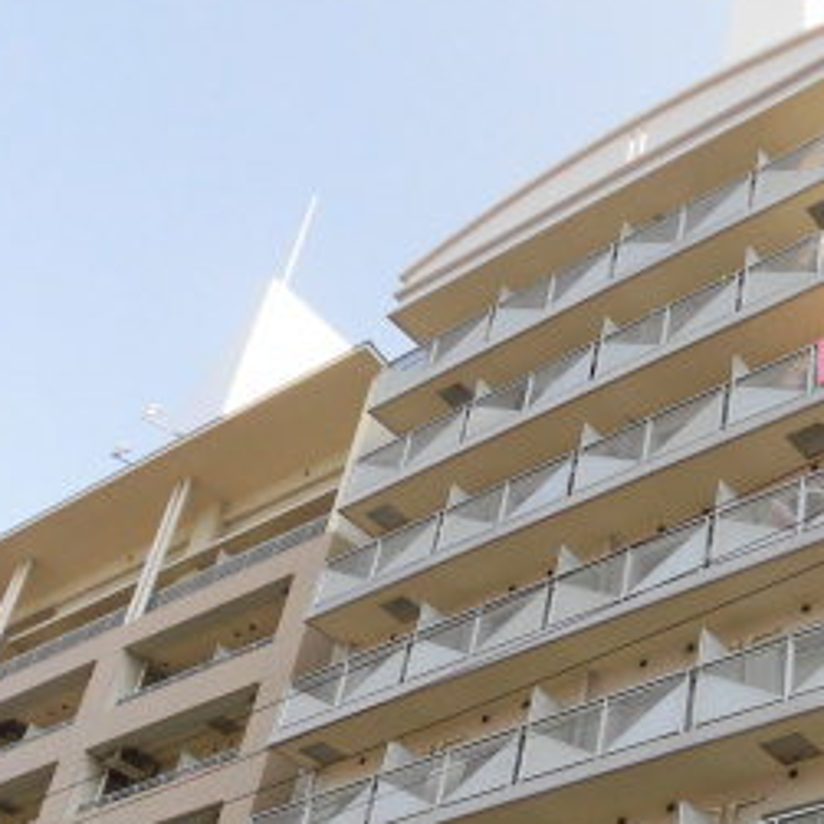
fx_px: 1454
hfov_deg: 29.8
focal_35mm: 54
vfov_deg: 30.7
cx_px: 798
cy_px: 686
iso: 100
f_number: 3.1
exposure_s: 1/400
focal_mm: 4.3
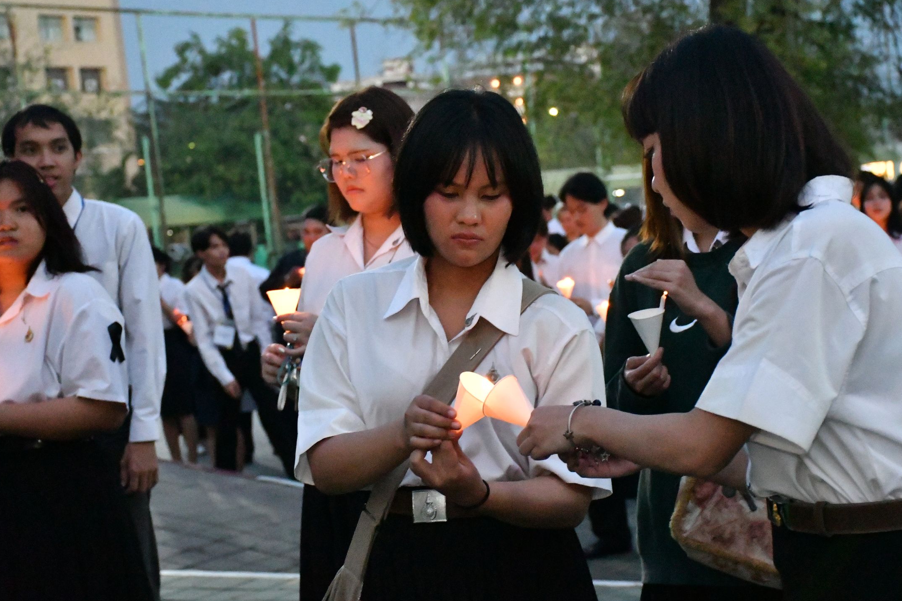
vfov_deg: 15.7
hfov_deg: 23.4
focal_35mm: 87
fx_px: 2180
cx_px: 497
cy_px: 300
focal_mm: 50
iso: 16000
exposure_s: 1/125
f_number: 6.3
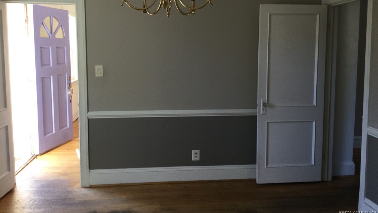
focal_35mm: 34
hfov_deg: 58.0
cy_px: 77
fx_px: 341
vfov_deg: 34.4
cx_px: 188
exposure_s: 1/30
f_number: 2.4
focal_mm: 3.3
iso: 64
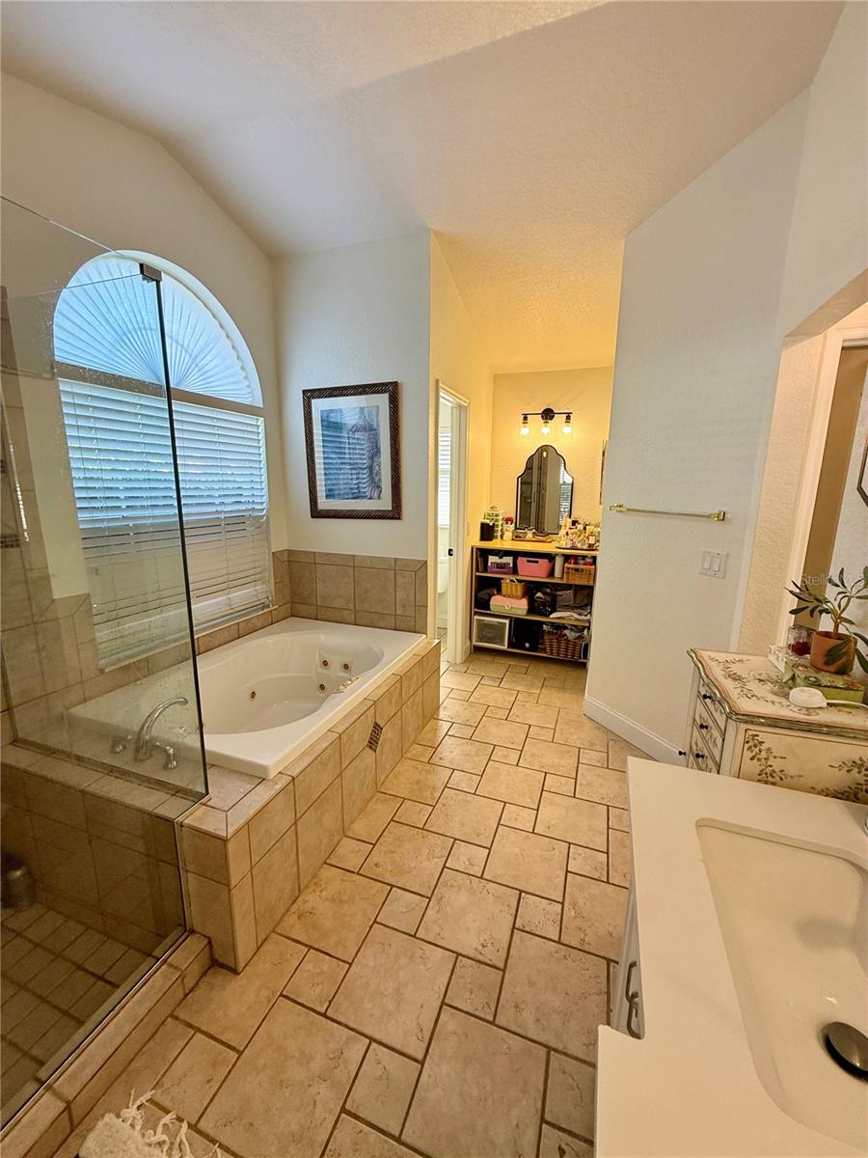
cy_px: 579
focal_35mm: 14
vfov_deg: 102.1
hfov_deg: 85.7
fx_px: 468
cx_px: 434
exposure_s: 1/41
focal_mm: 2.22
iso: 64
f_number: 2.2
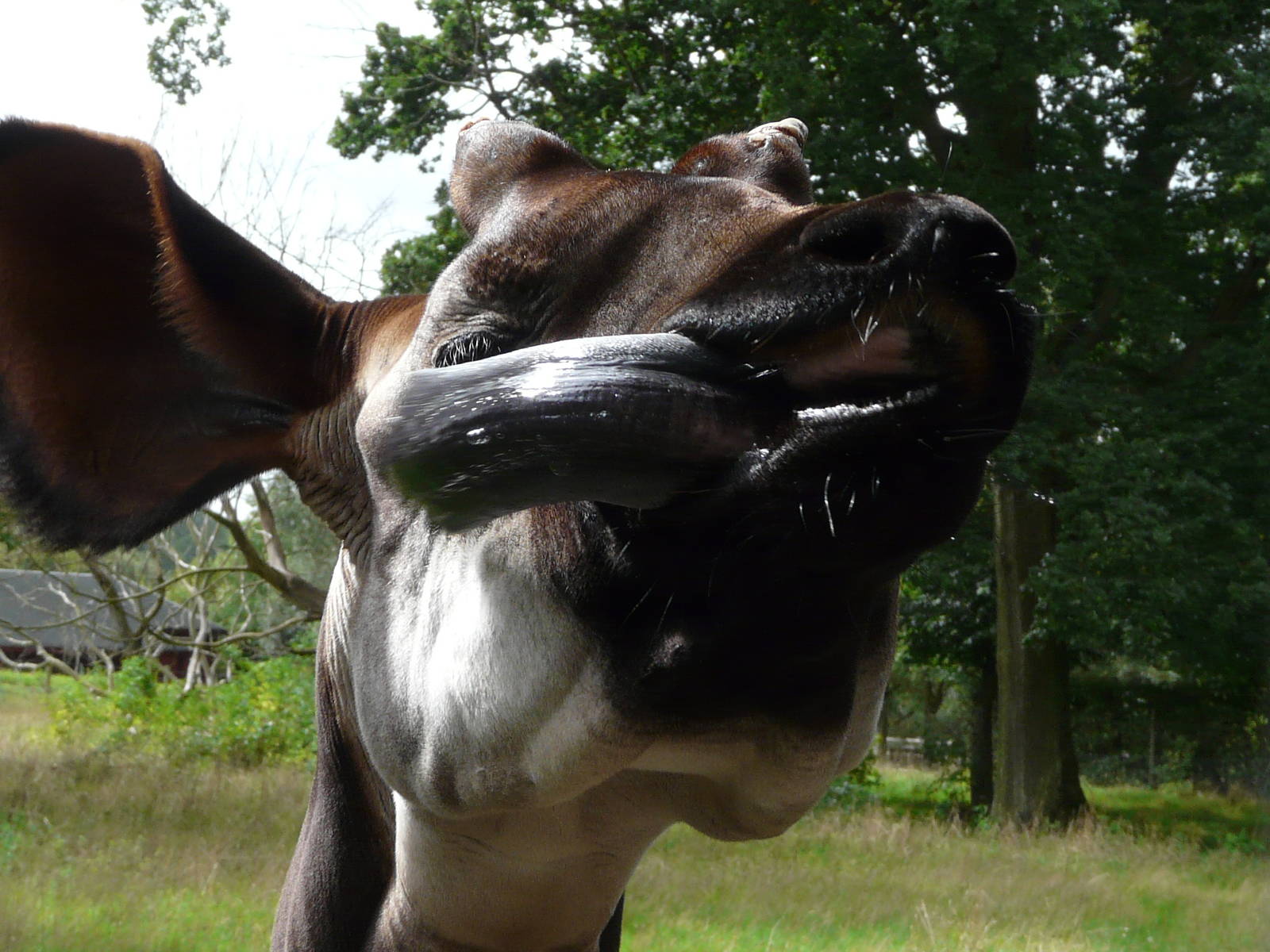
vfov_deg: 16.1
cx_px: 635
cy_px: 476
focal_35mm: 92
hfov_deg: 21.3
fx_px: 3375
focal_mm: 9.5
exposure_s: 1/250
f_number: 4.5
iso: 100
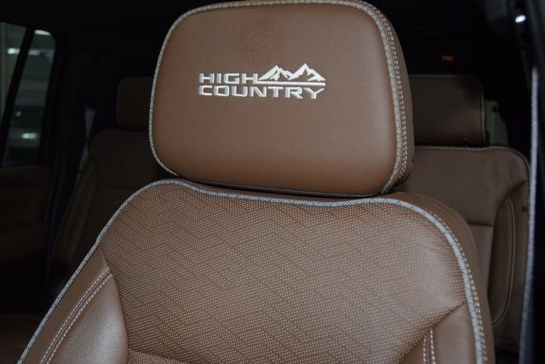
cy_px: 182
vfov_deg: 35.5
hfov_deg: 51.3
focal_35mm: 38
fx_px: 568
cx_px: 272
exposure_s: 1/125
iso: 1800
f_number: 3.8
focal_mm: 25
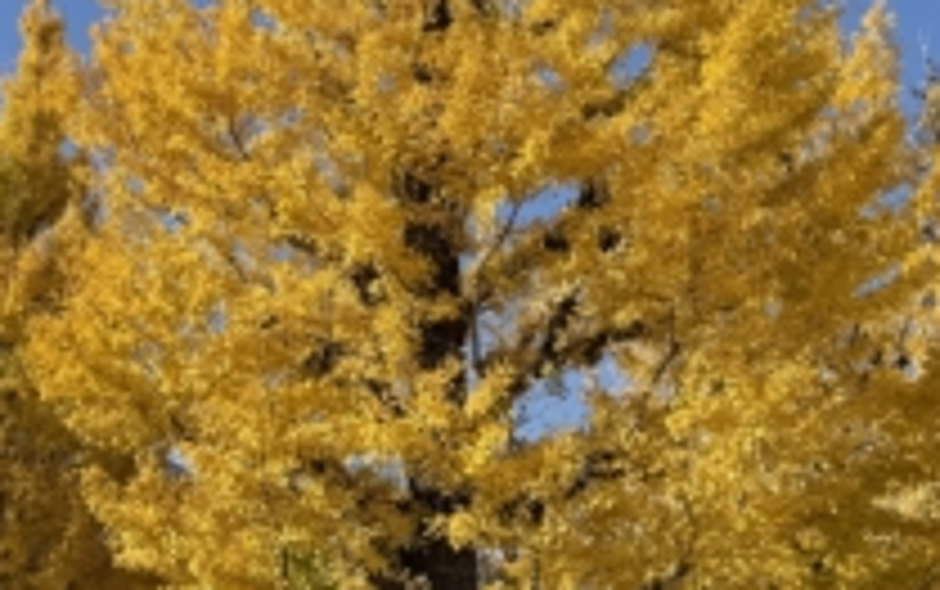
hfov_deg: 28.1
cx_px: 369
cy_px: 140
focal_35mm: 73
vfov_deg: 17.8
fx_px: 1872
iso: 80
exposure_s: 1/3584
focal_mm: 6.76
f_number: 1.78
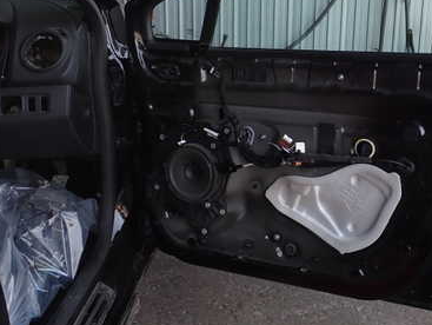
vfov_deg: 29.5
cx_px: 345
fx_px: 612
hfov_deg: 37.5
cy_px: 107
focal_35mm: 49
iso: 100
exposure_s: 1/100
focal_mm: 5.4
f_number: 3.2
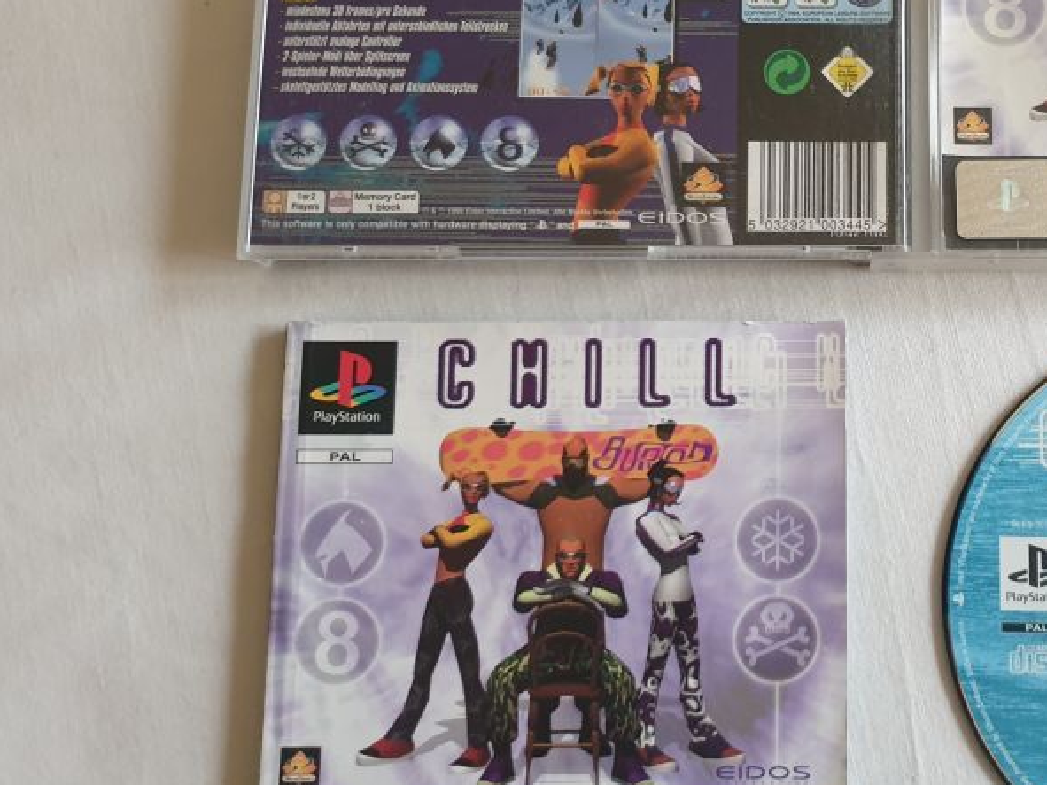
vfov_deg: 32.7
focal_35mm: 44
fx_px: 1331
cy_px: 307
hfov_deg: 41.0
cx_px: 852
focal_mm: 4.3
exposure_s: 1/22
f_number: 1.5
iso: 250
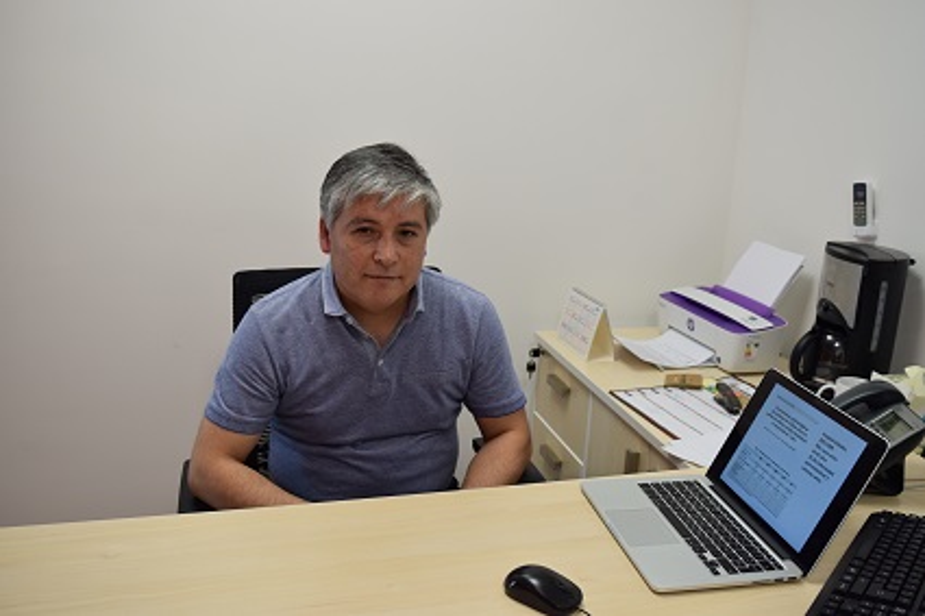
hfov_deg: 53.2
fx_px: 925
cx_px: 462
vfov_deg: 36.8
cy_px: 308
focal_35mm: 36
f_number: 5
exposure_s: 1/100
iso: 400
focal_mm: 24
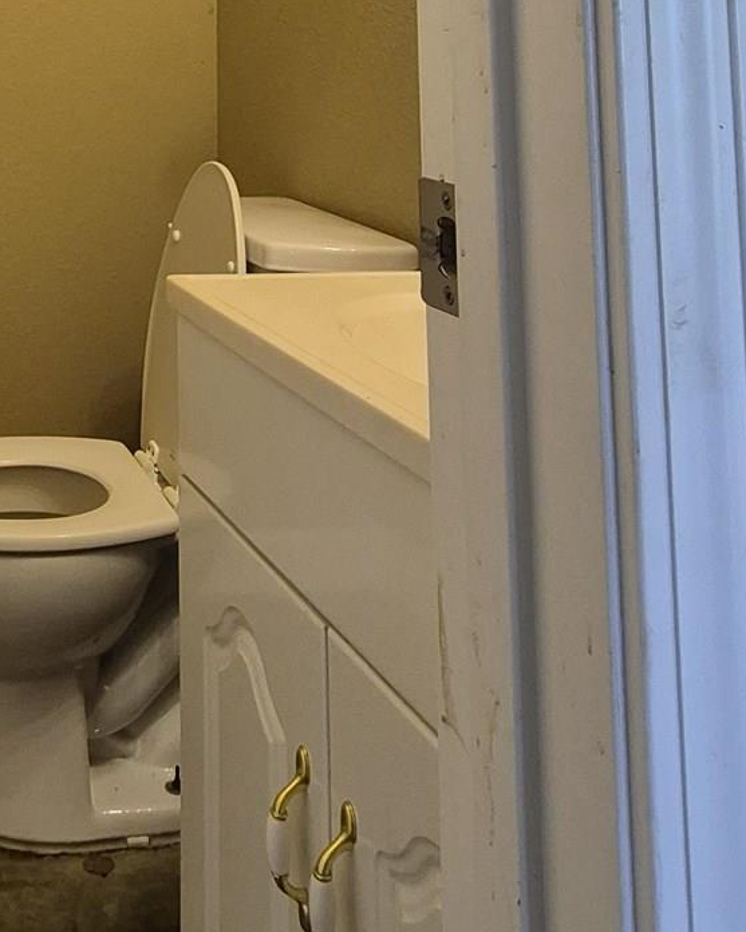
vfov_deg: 36.4
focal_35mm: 42
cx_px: -44
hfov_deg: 32.1
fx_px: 1159
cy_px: -115
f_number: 2.2
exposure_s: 1/60
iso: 160
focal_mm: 1.74
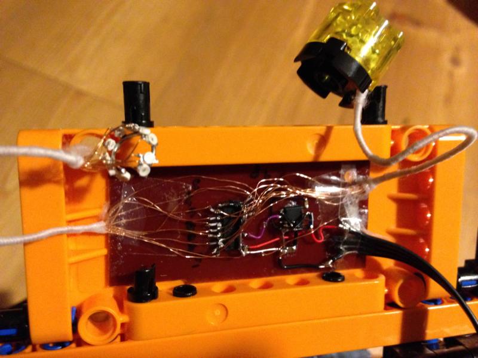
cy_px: 179
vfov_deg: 42.9
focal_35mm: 33
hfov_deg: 55.4
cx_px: 239
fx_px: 456
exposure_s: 1/15
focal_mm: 4.12
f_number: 2.4
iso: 640
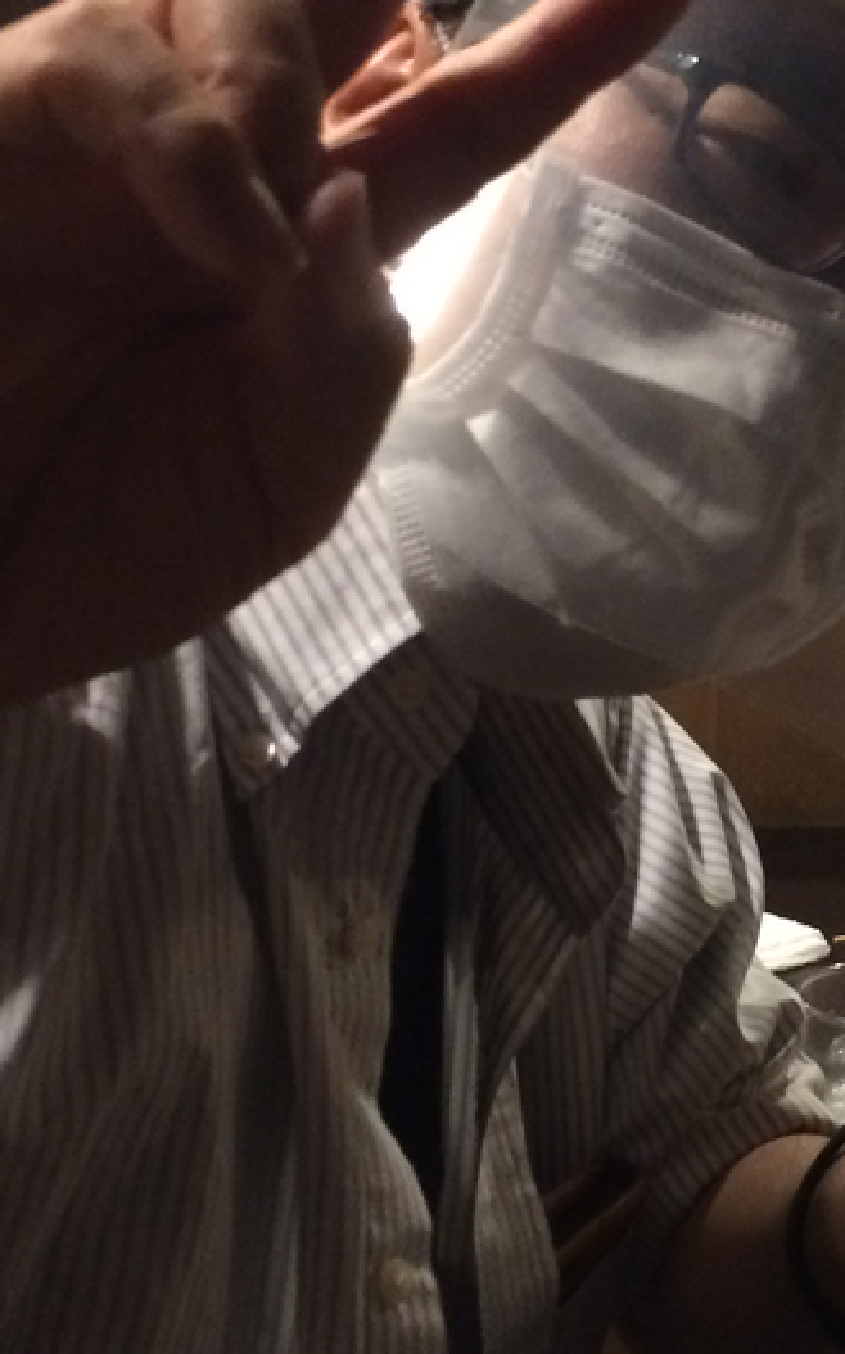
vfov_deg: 29.3
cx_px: 763
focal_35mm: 70
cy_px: 516
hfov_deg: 18.3
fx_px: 2581
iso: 320
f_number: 2.2
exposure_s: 1/20
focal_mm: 4.15
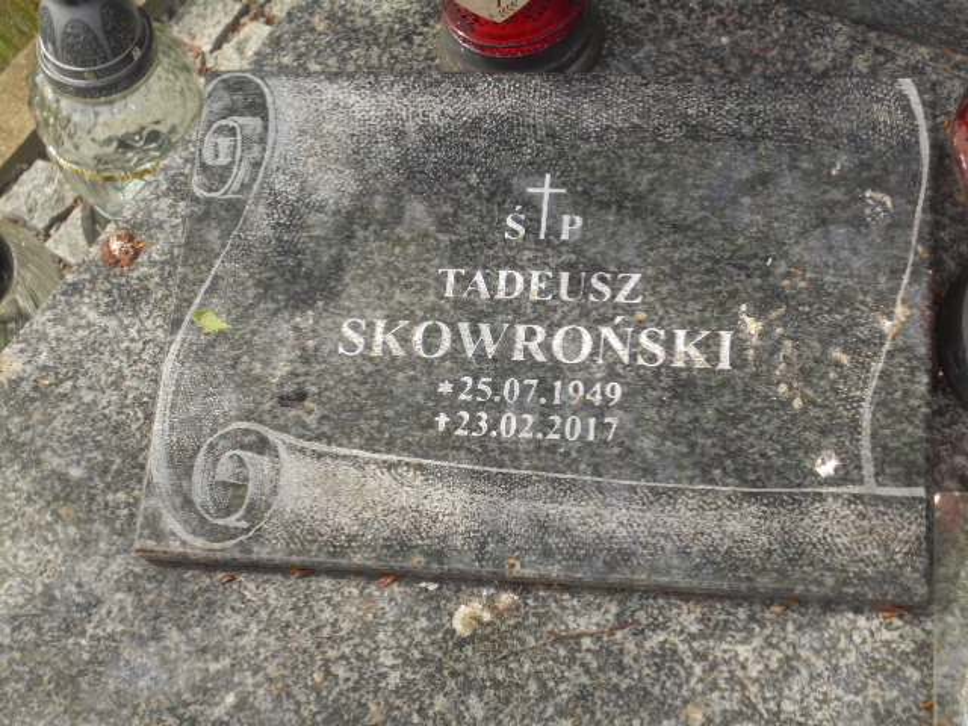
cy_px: 363
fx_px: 1790
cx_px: 484
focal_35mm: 64
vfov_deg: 22.9
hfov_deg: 30.3
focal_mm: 11.5
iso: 100
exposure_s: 1/250
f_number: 5.6
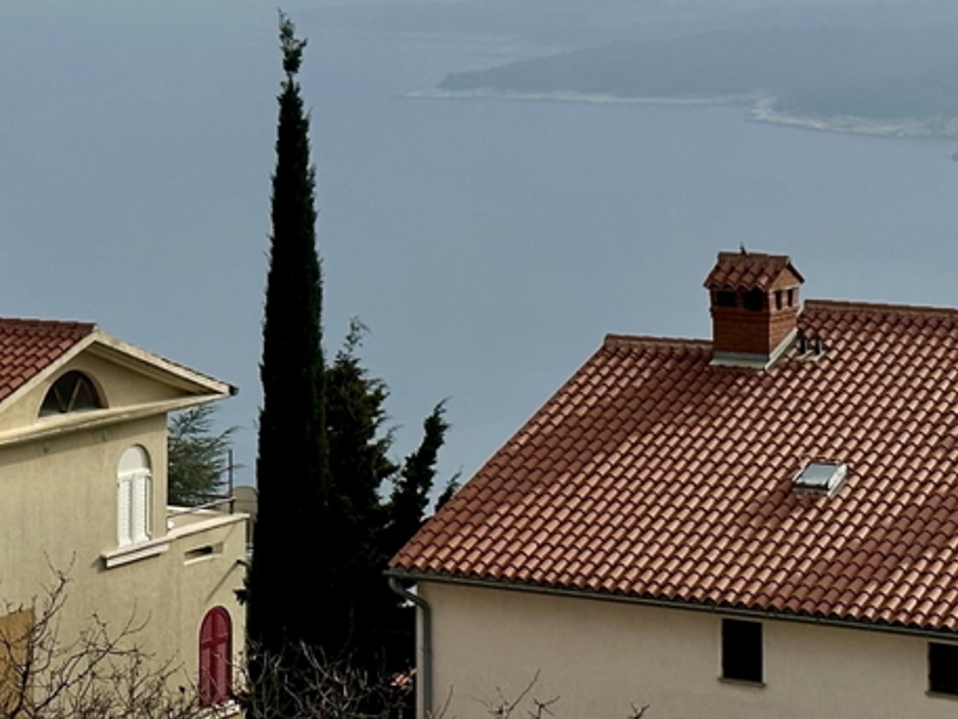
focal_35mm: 126
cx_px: 369
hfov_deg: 15.6
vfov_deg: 11.5
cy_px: -153
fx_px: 3488
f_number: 1.78
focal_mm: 6.86
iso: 64
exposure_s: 1/6623
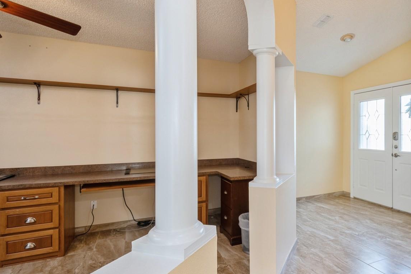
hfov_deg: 79.6
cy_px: 133
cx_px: 259
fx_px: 240
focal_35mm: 21
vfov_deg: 59.5
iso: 200
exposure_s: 1/5
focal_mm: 10
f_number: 8
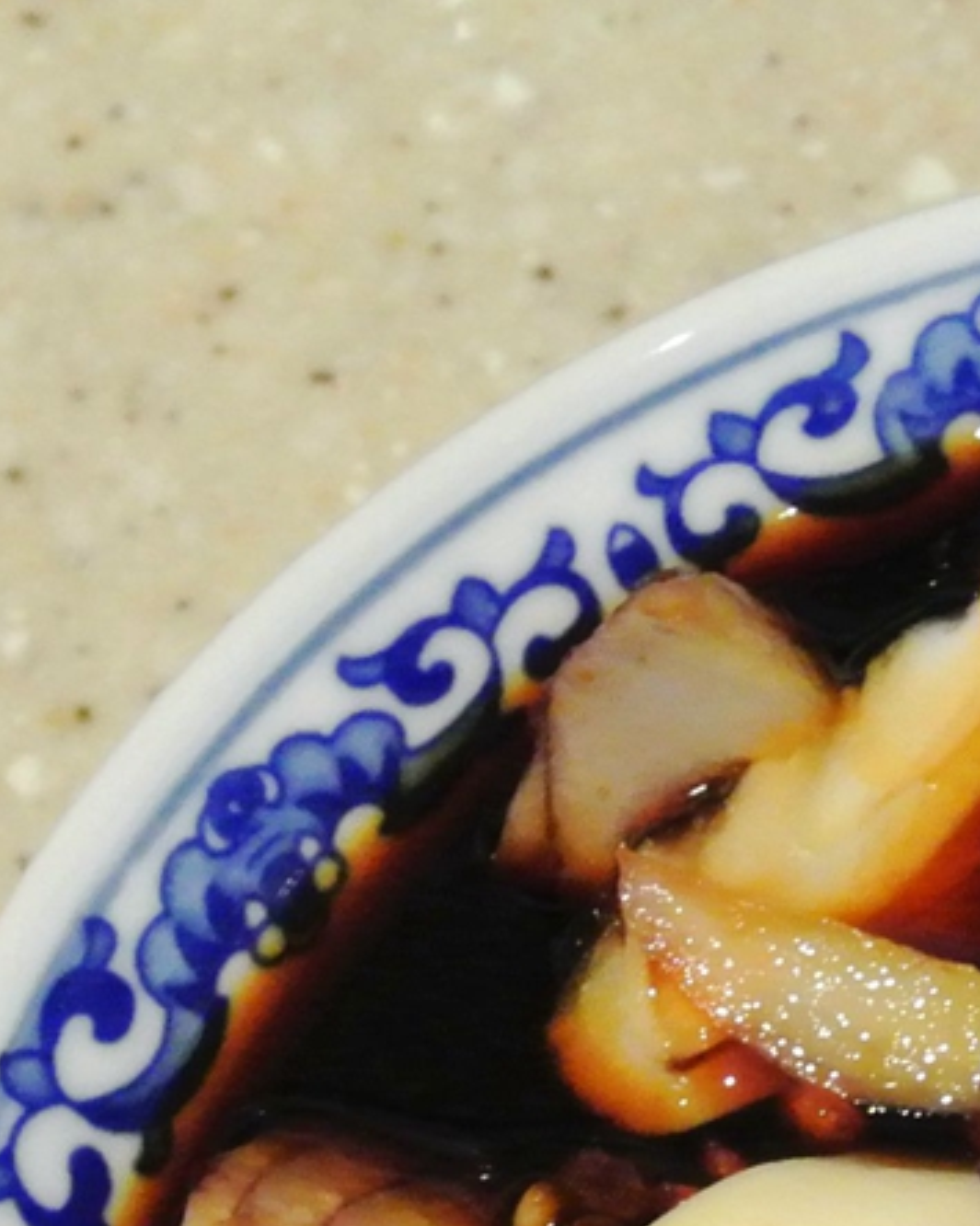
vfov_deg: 11.0
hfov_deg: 8.8
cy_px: 1588
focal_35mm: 172
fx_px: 6238
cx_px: 1424
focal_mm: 15.6
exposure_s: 1/60
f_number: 4.2
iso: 2000
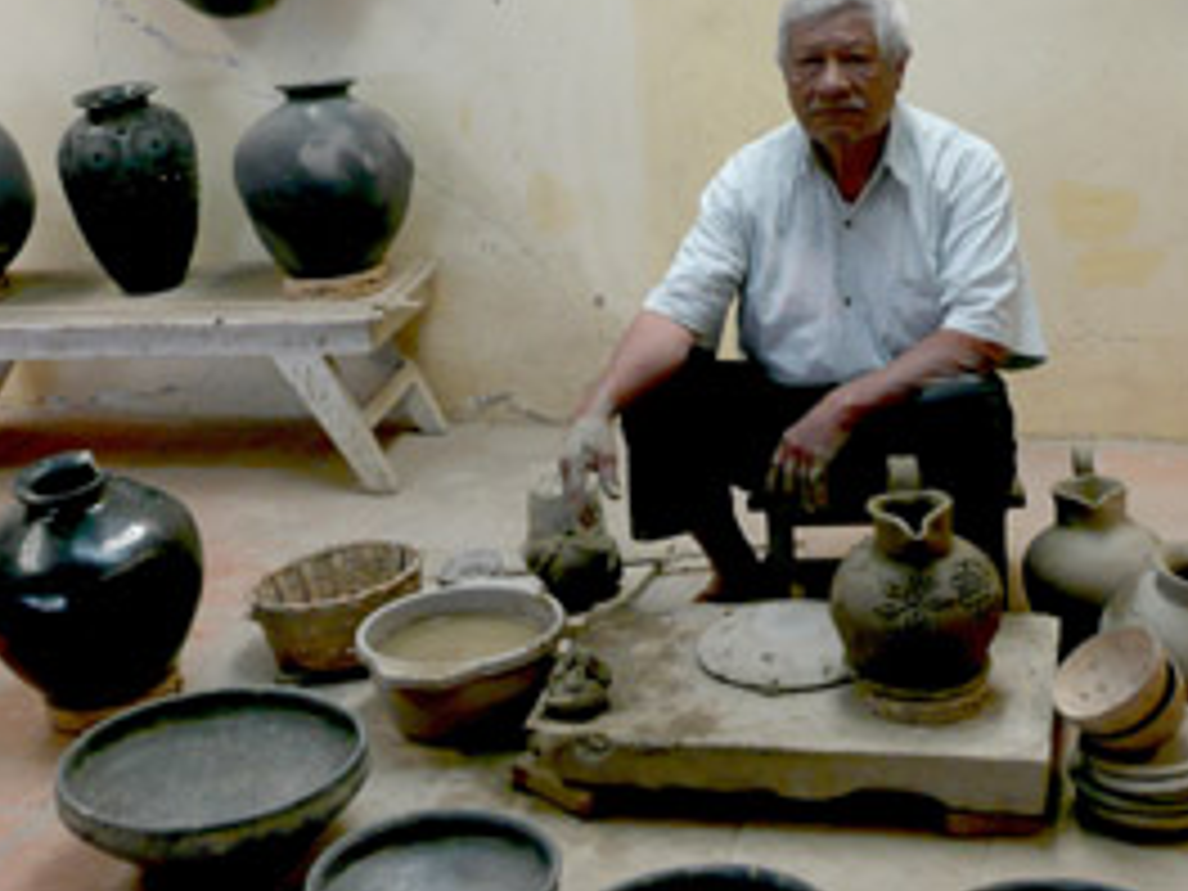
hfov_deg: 33.8
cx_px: 594
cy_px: 304
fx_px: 1956
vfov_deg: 25.5
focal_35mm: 57
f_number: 4
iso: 100
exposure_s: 1/30
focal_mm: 7
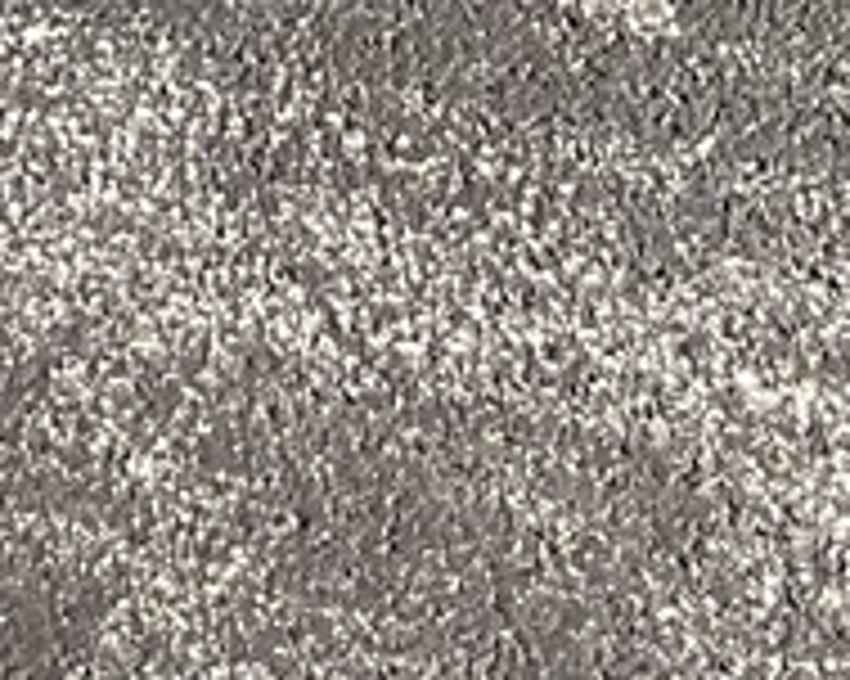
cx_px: 146
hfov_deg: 8.5
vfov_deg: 6.0
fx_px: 5708
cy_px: -1822
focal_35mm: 227
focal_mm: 3
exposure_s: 1/700
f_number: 1.8
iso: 16
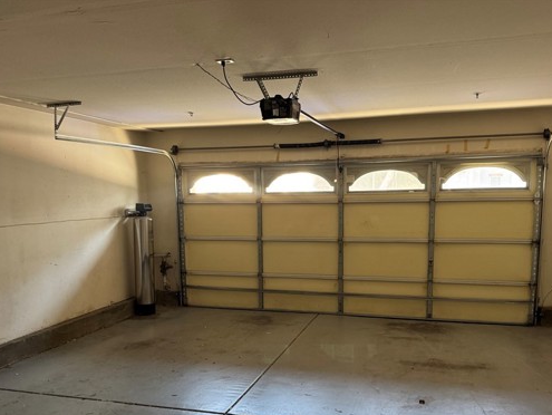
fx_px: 495
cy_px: 266
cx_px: 282
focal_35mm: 31
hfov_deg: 58.3
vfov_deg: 45.0
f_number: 1.78
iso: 250
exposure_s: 1/60
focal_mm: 6.76
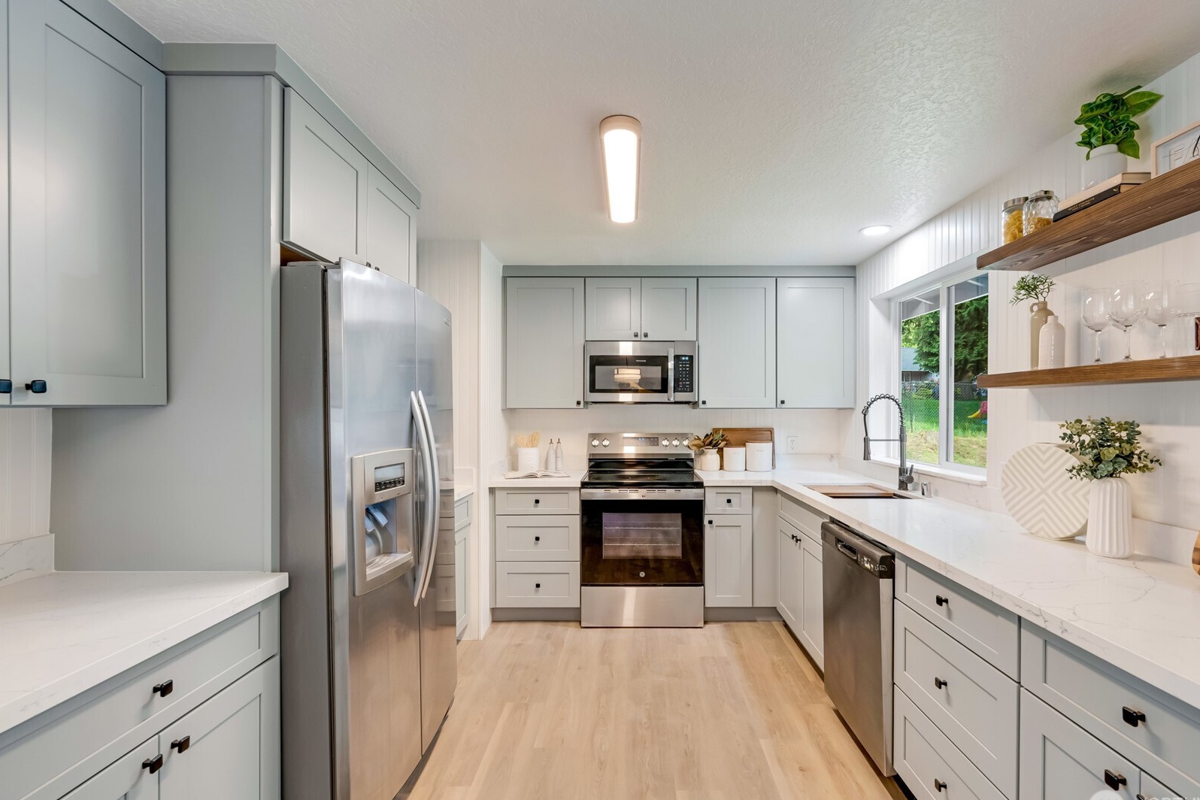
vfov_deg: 70.4
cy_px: 413
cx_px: 633
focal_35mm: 17
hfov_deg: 93.2
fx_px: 567
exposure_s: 1/125
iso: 400
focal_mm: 16
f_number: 9
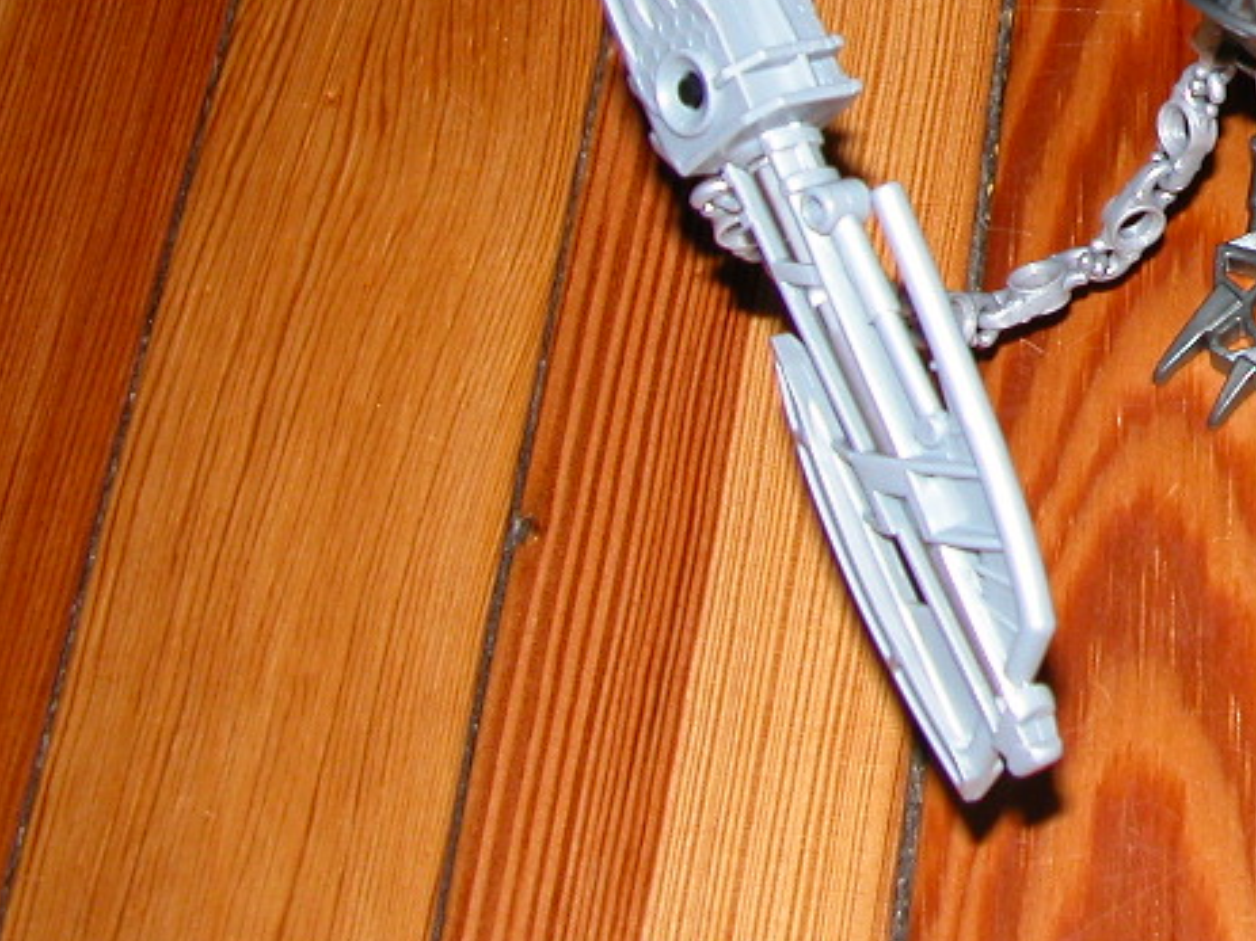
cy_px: -108
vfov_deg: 15.3
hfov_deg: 19.6
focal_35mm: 94
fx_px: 3410
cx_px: 1535
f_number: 2.8
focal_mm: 8.9
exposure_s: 1/60
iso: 100
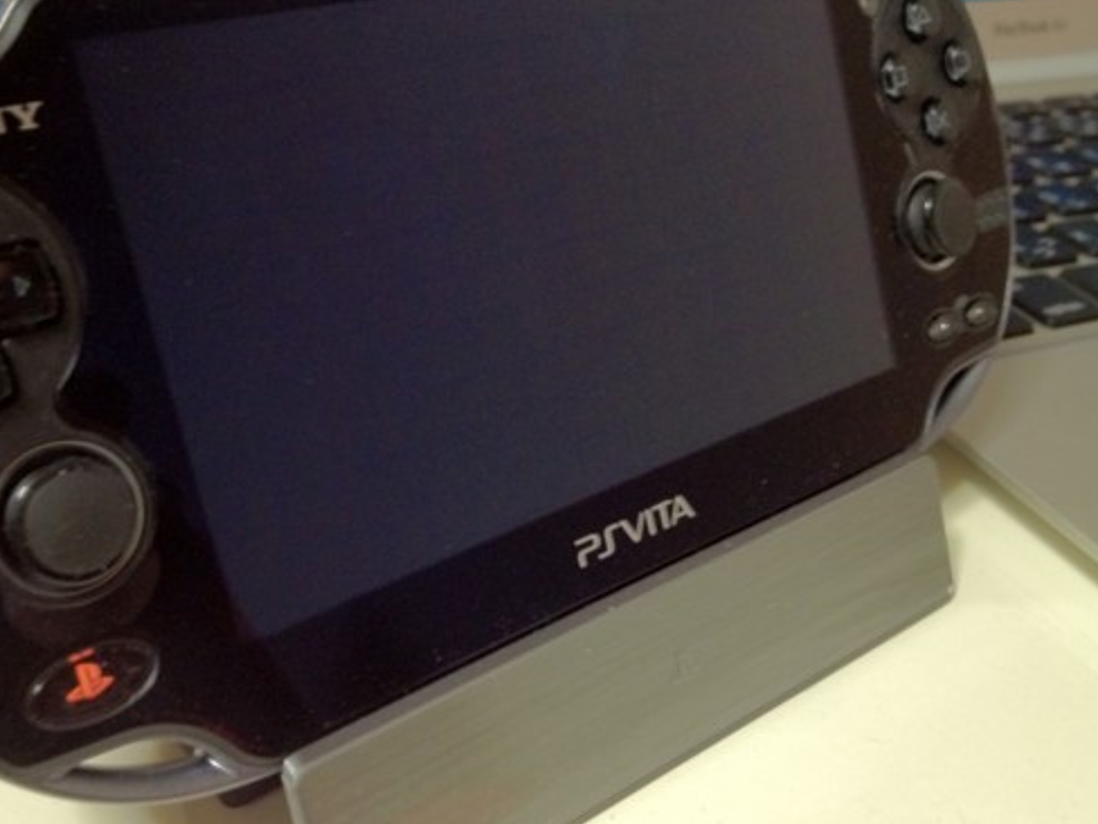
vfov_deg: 33.6
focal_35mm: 43
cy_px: 398
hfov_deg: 43.7
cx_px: 452
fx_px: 1364
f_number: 2.4
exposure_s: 1/20
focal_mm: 4.28
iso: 400
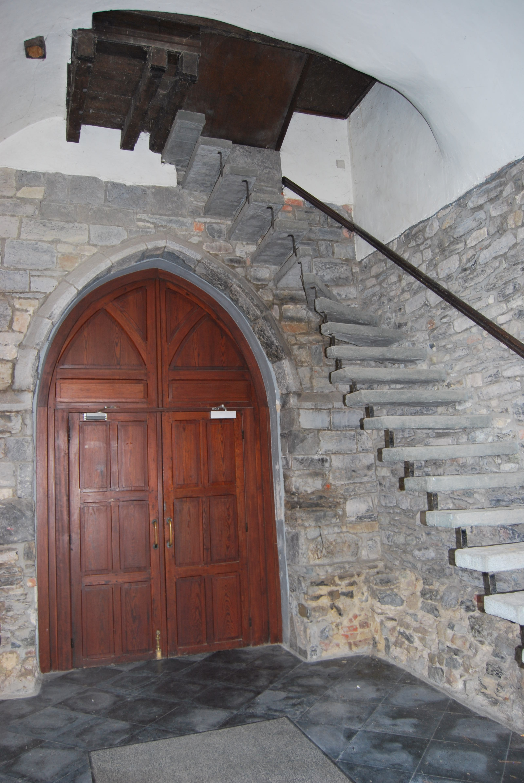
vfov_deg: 67.3
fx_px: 588
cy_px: 392
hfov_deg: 48.0
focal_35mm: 27
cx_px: 262
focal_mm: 18
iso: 200
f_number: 3.5
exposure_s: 1/60
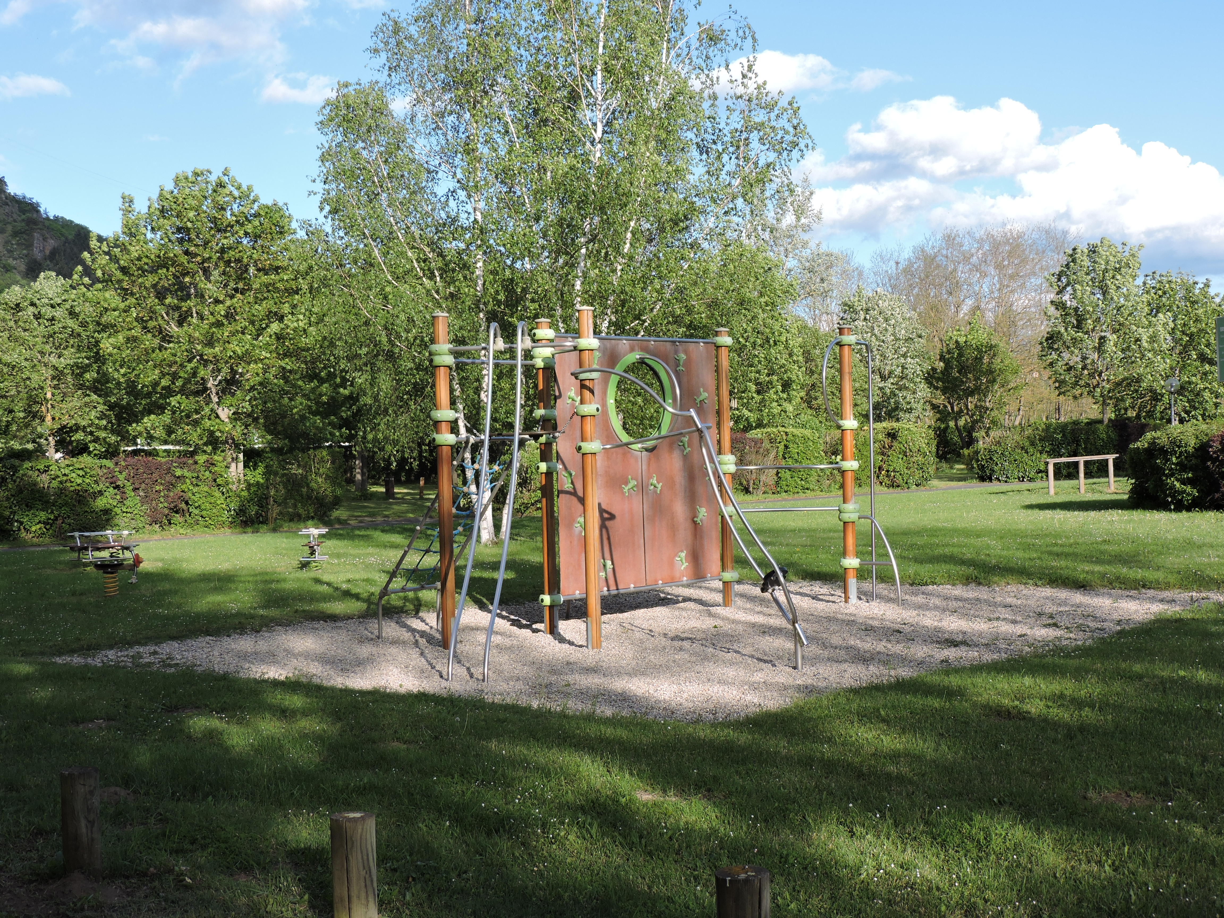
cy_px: 459
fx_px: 1662
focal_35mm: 47
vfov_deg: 30.9
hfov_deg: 40.4
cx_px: 612
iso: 100
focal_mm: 8.4
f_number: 3.5
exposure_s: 1/500
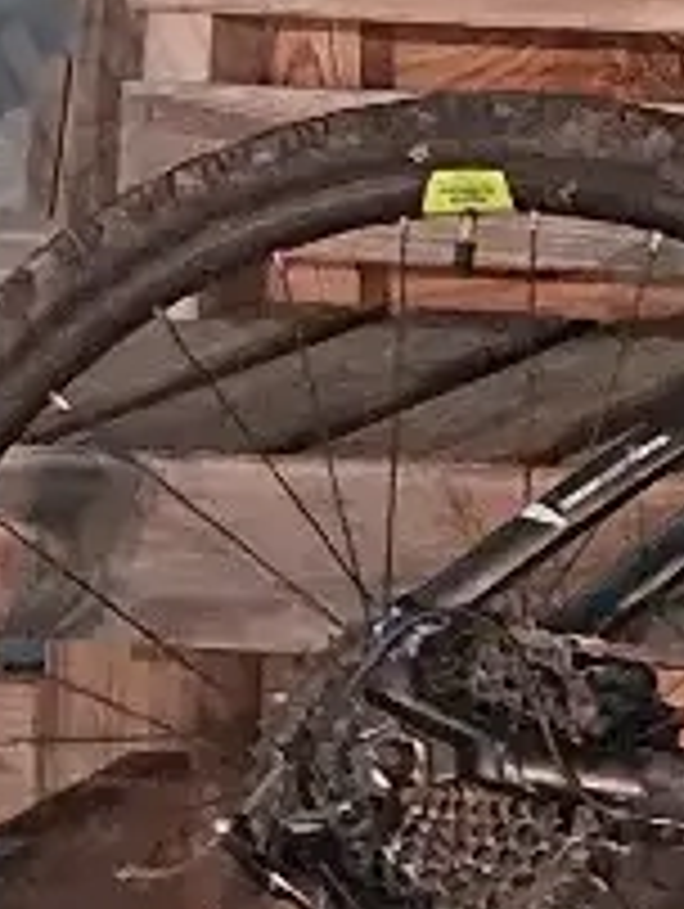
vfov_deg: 11.0
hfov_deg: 7.7
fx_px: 4680
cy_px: 151
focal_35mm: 178
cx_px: 1714
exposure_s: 1/8
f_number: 1.8
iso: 2000
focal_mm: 4
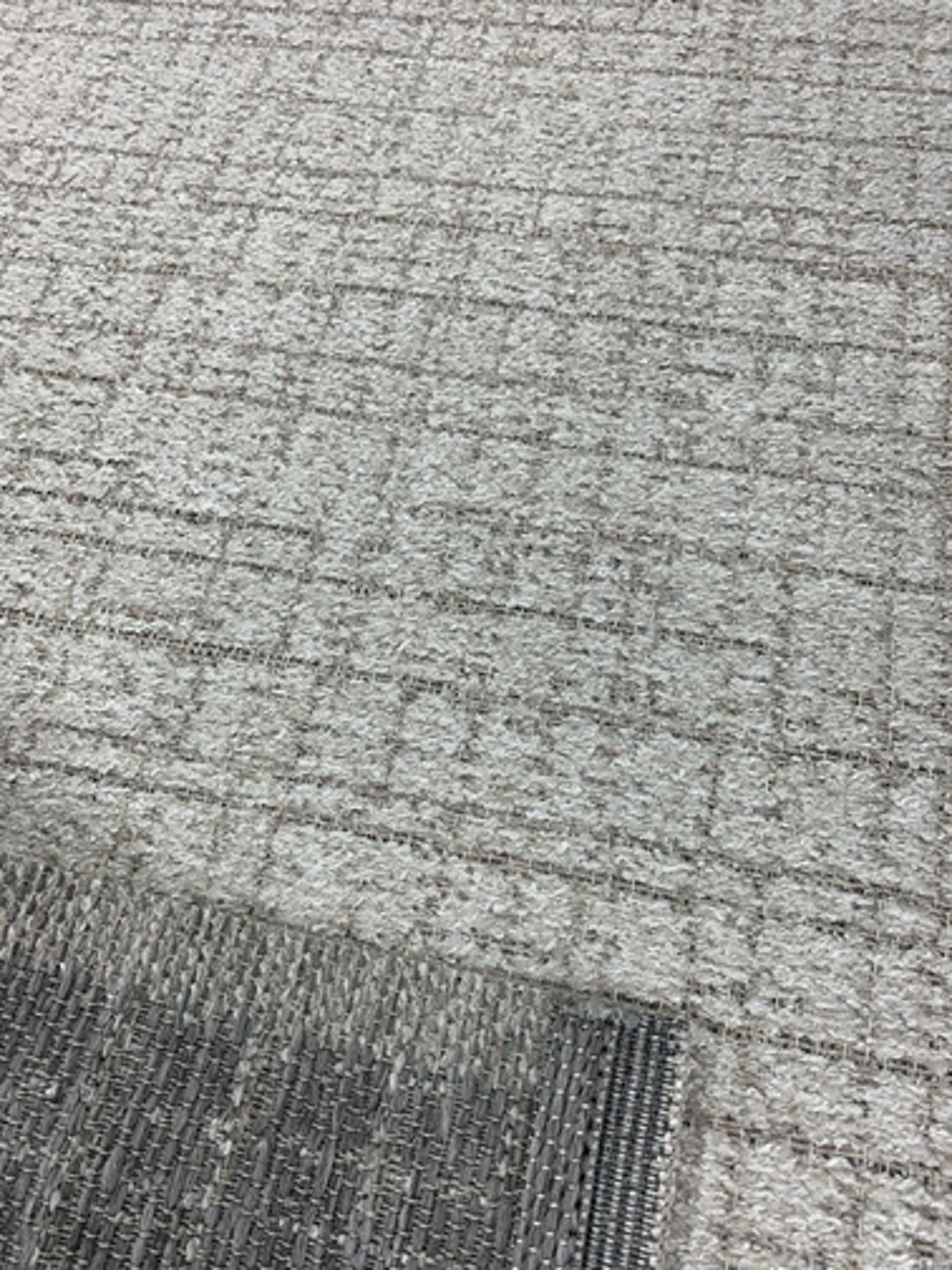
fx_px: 953
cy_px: 635
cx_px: 476
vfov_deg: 67.3
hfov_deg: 53.1
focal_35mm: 26
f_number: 1.8
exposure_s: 1/100
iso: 50
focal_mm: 4.25
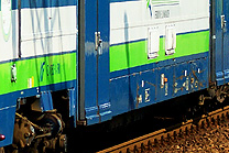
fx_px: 3523
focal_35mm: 553
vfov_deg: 2.5
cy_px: 41
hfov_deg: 3.7
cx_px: -14
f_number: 6.3
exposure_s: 1/500
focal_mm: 75
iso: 200
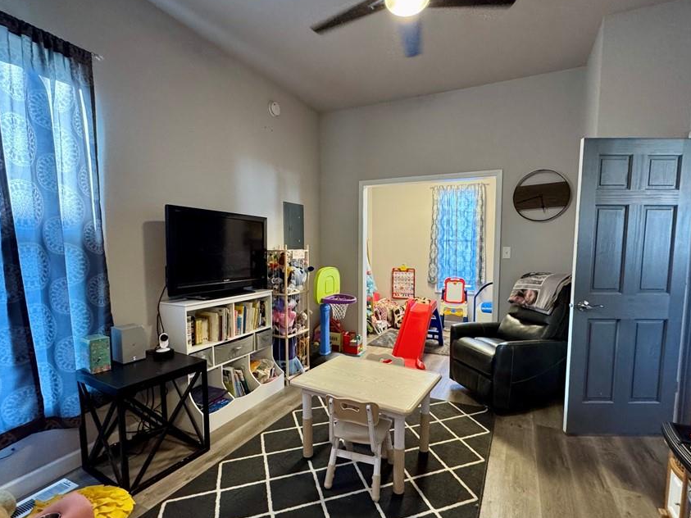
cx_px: 366
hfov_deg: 90.9
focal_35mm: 17
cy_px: 277
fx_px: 339
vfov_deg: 74.6
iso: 400
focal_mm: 2.22
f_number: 2.2
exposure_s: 1/60
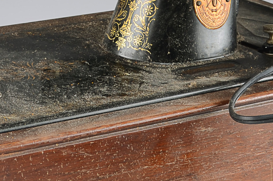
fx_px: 1347
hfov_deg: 11.6
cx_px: 90
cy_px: 32
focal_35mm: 178
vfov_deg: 7.7
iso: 100
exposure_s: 1/80
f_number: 8
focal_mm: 30
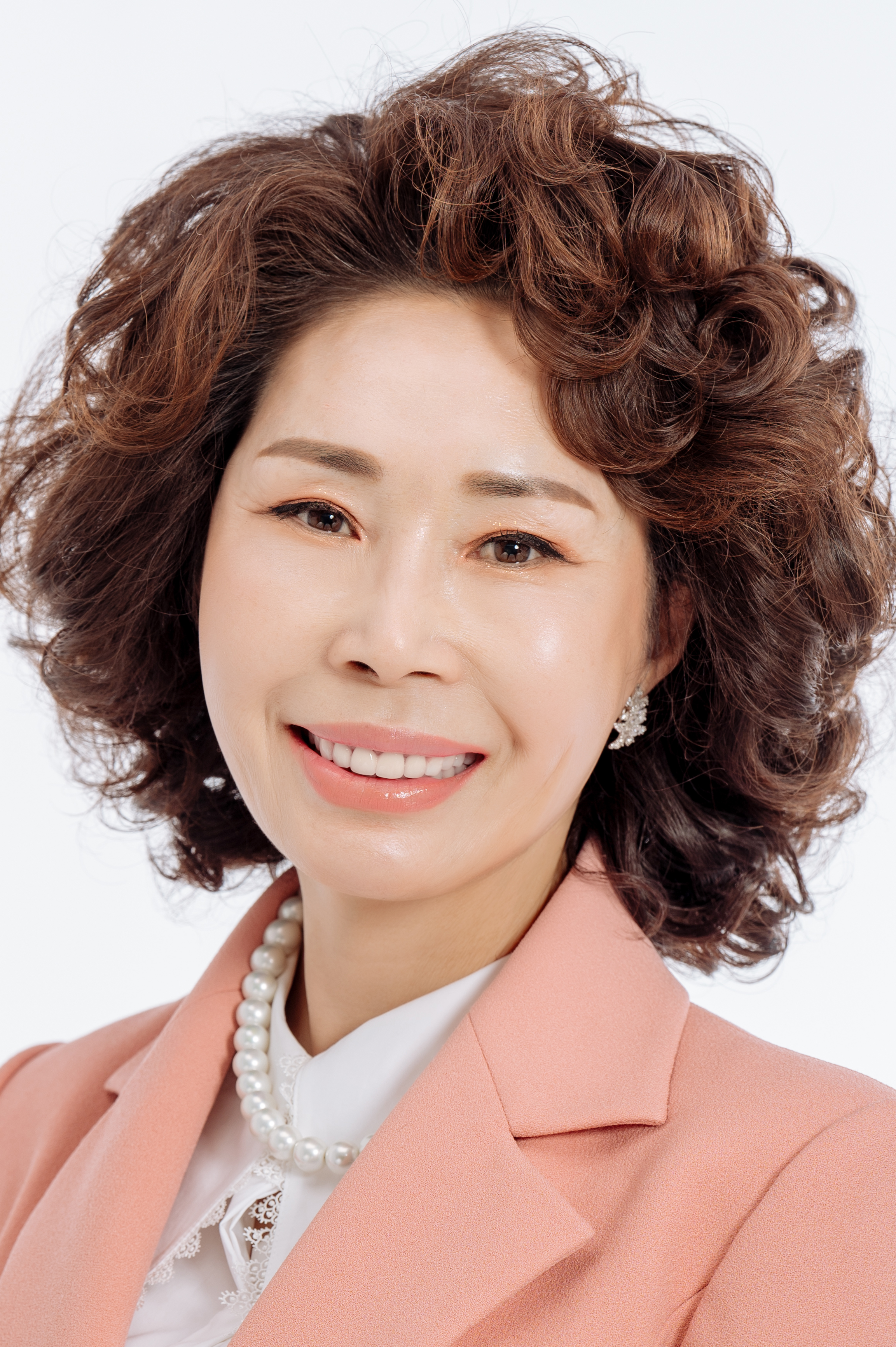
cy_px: 968
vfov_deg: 10.7
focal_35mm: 192
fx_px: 7178
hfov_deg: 7.1
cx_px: 420
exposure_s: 1/125
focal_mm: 110
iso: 100
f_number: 5.6
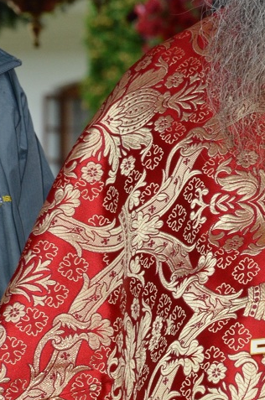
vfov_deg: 5.2
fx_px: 4416
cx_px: 323
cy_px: 82
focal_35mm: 398
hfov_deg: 3.4
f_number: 11
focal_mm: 105
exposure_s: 1/200
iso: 640
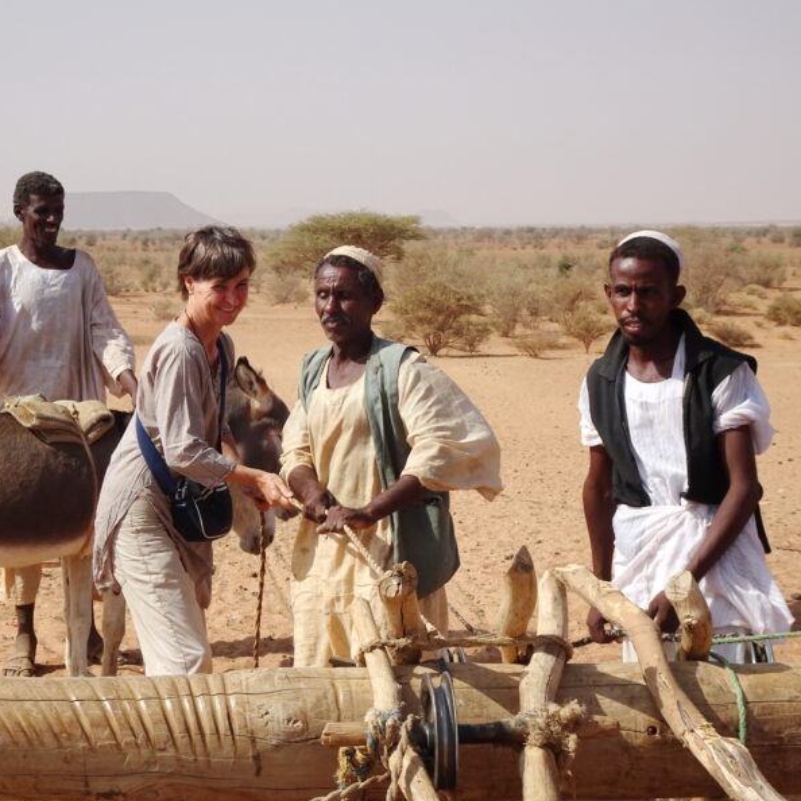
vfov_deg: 21.4
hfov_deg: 21.4
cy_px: 400
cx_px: 317
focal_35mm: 81
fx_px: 2121
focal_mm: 11.66
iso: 80
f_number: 4.5
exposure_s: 1/800
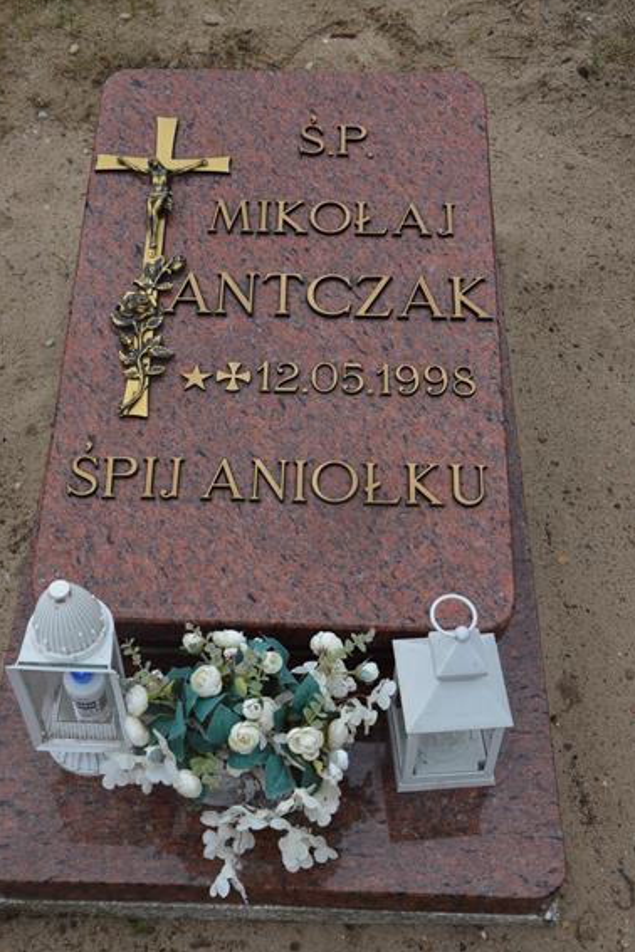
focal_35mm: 44
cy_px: 457
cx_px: 289
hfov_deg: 30.5
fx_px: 1164
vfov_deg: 44.5
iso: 100
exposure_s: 1/125
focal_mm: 26
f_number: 5.6
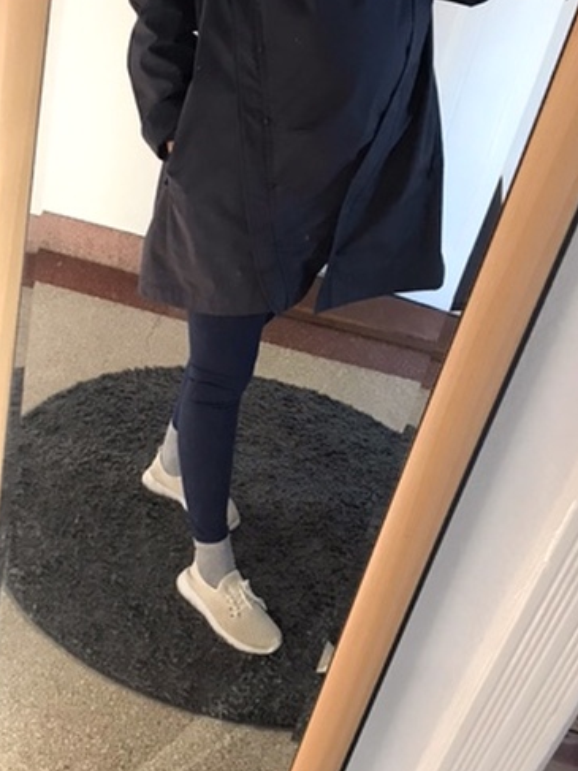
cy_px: 413
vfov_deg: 41.2
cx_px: 230
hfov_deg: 31.4
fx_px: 1025
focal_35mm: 46
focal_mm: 3.99
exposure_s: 1/17
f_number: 1.8
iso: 80
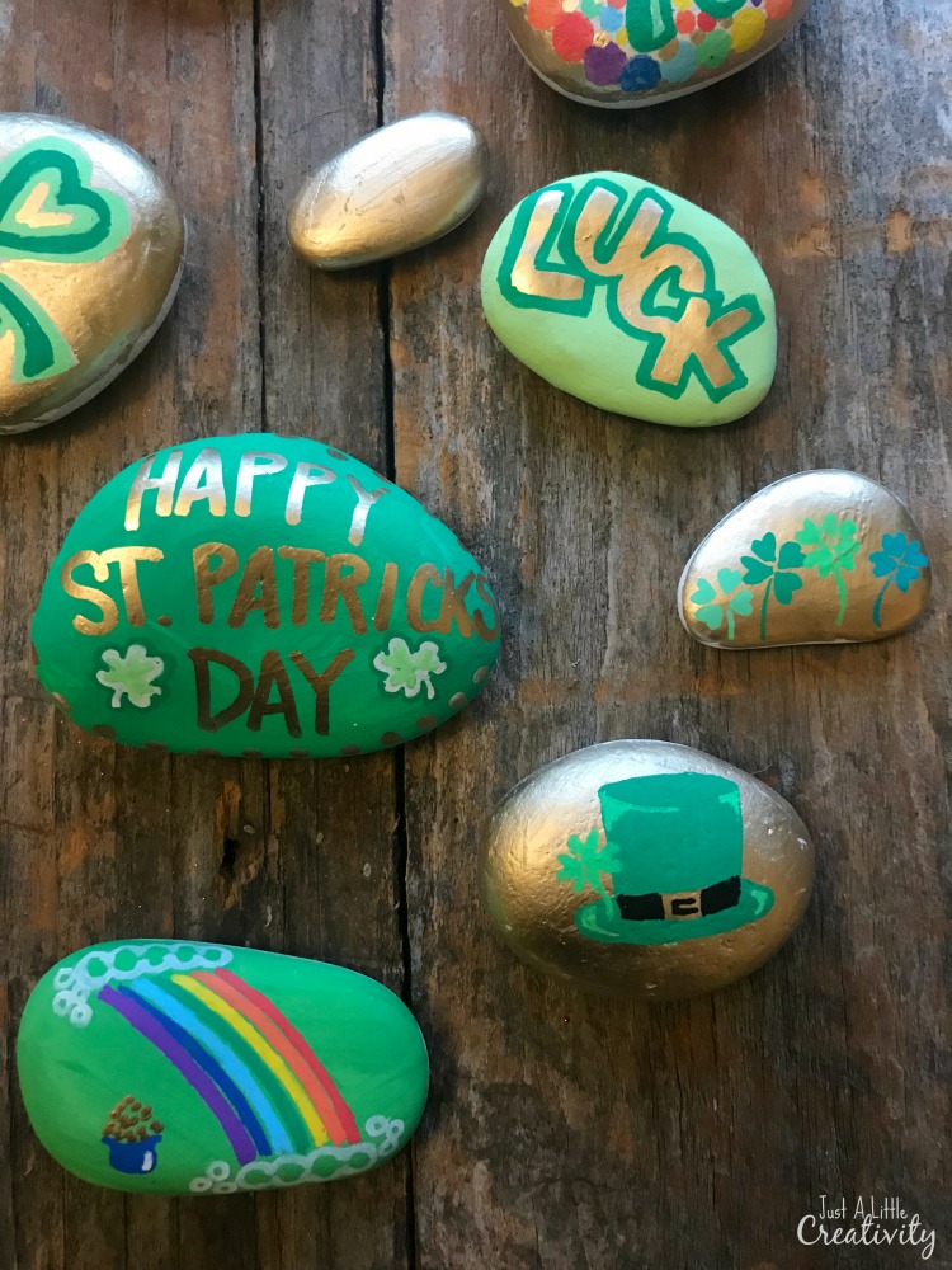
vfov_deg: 63.4
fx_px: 1027
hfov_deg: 49.7
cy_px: 635
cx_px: 476
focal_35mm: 28
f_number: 1.8
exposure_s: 1/11
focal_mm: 3.99
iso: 100
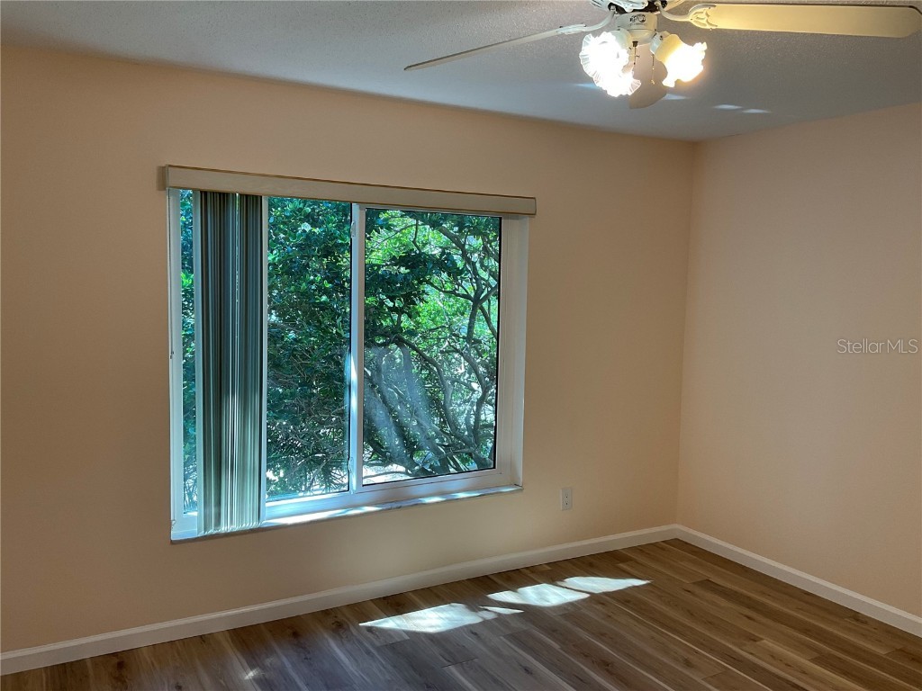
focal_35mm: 29
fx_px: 772
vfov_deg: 48.2
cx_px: 461
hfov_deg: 61.7
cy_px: 346
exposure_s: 1/60
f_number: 1.8
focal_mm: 3
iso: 40
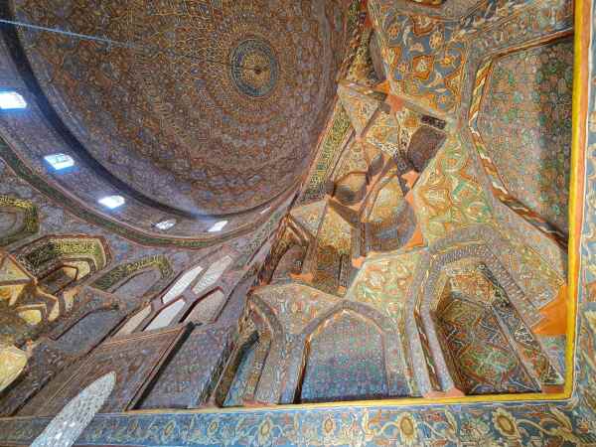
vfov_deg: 89.9
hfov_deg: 106.2
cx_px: 298
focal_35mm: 13
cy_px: 224
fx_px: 224
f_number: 2.2
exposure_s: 1/33
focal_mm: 2.2
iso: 400
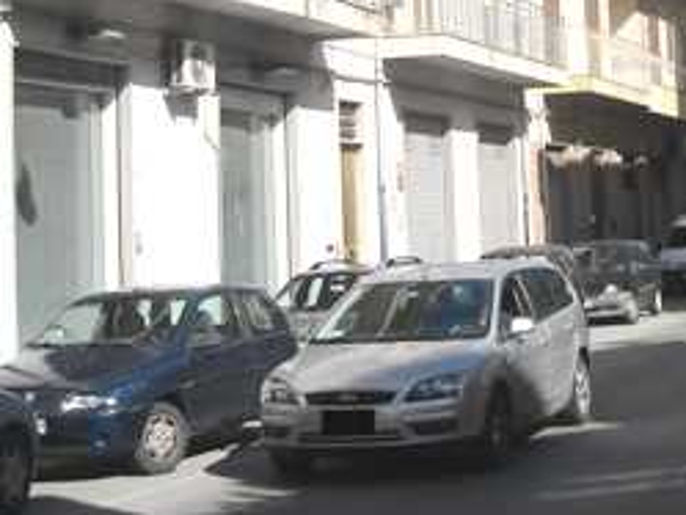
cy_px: -72
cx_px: 573
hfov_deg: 21.4
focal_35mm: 90
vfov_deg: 15.9
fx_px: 1784
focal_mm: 5.7
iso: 64
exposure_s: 1/438
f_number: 5.6
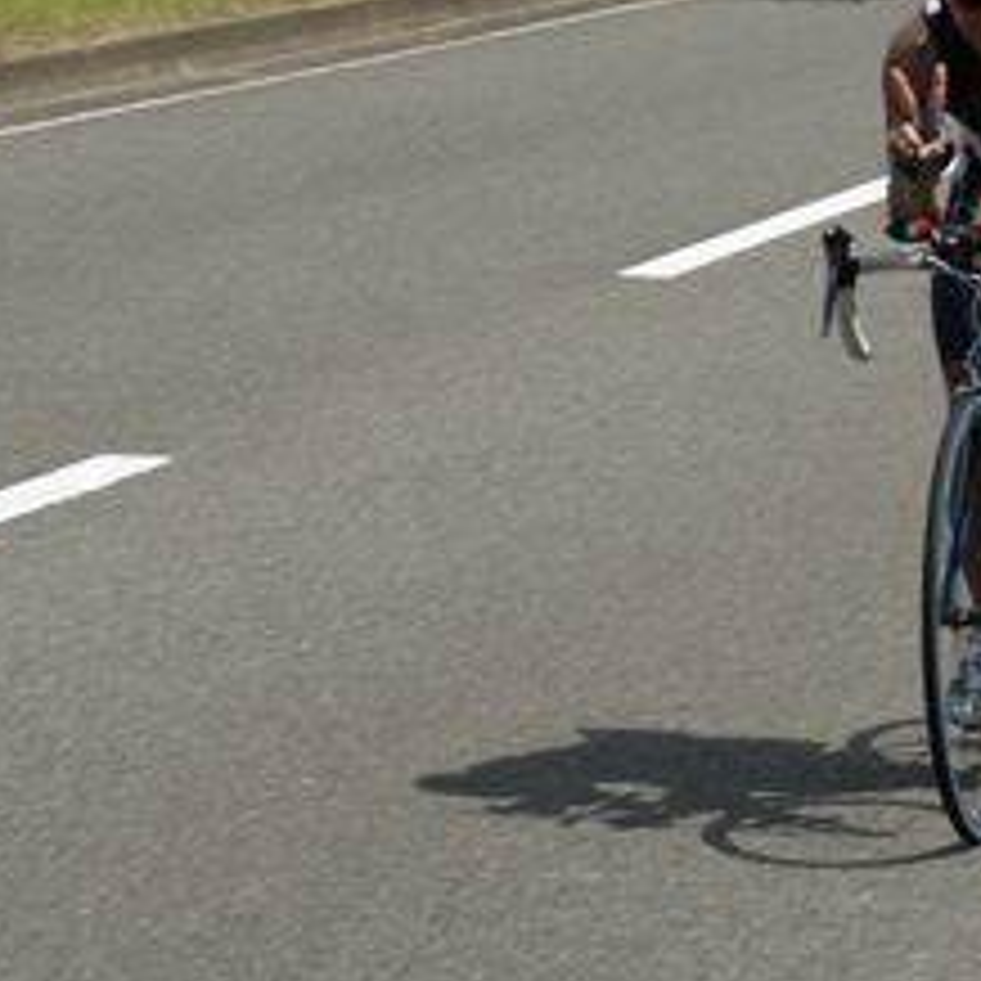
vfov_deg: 8.0
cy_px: 295
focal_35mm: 219
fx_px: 7021
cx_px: 706
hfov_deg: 8.0
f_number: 10
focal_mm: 75
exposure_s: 1/160
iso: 100
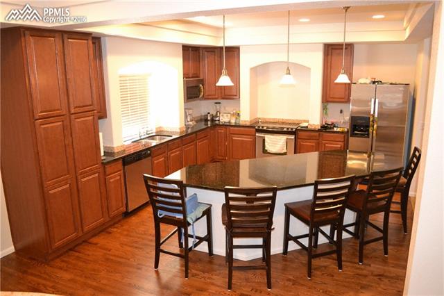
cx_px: 222
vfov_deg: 47.9
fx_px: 333
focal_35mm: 27
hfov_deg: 67.4
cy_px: 148
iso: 2200
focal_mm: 18
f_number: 3.5
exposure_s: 1/60
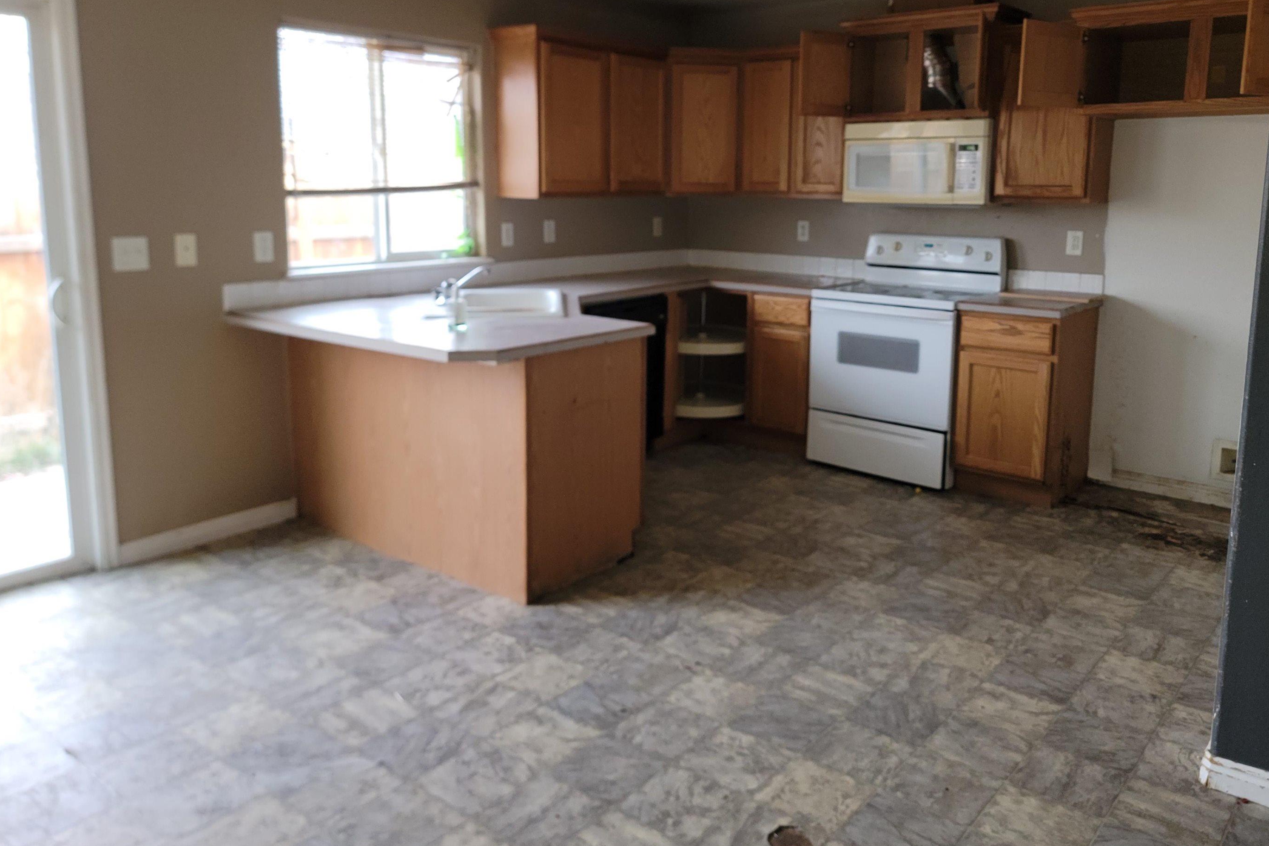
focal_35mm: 28
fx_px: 987
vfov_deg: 46.1
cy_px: 331
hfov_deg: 65.4
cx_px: 664
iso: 125
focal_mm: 6.7
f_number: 1.8
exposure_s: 1/60
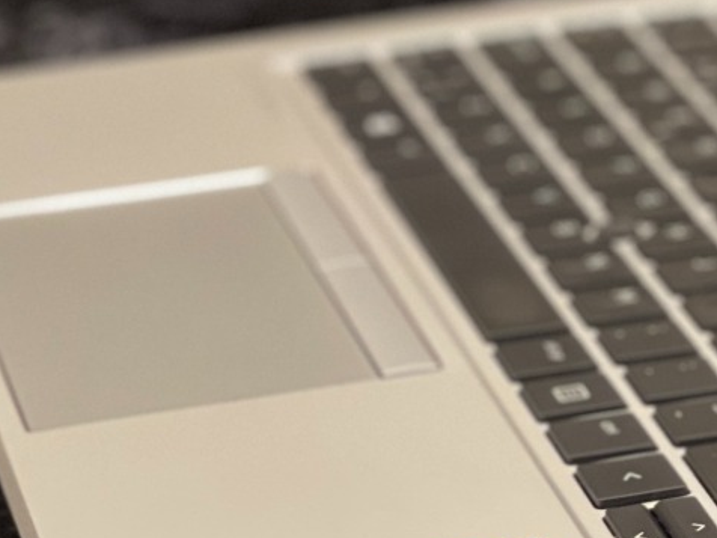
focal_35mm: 215
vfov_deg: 6.9
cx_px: 960
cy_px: -57
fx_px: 4453
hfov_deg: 9.0
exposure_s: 1/68
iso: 250
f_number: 2.2
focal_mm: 7.5
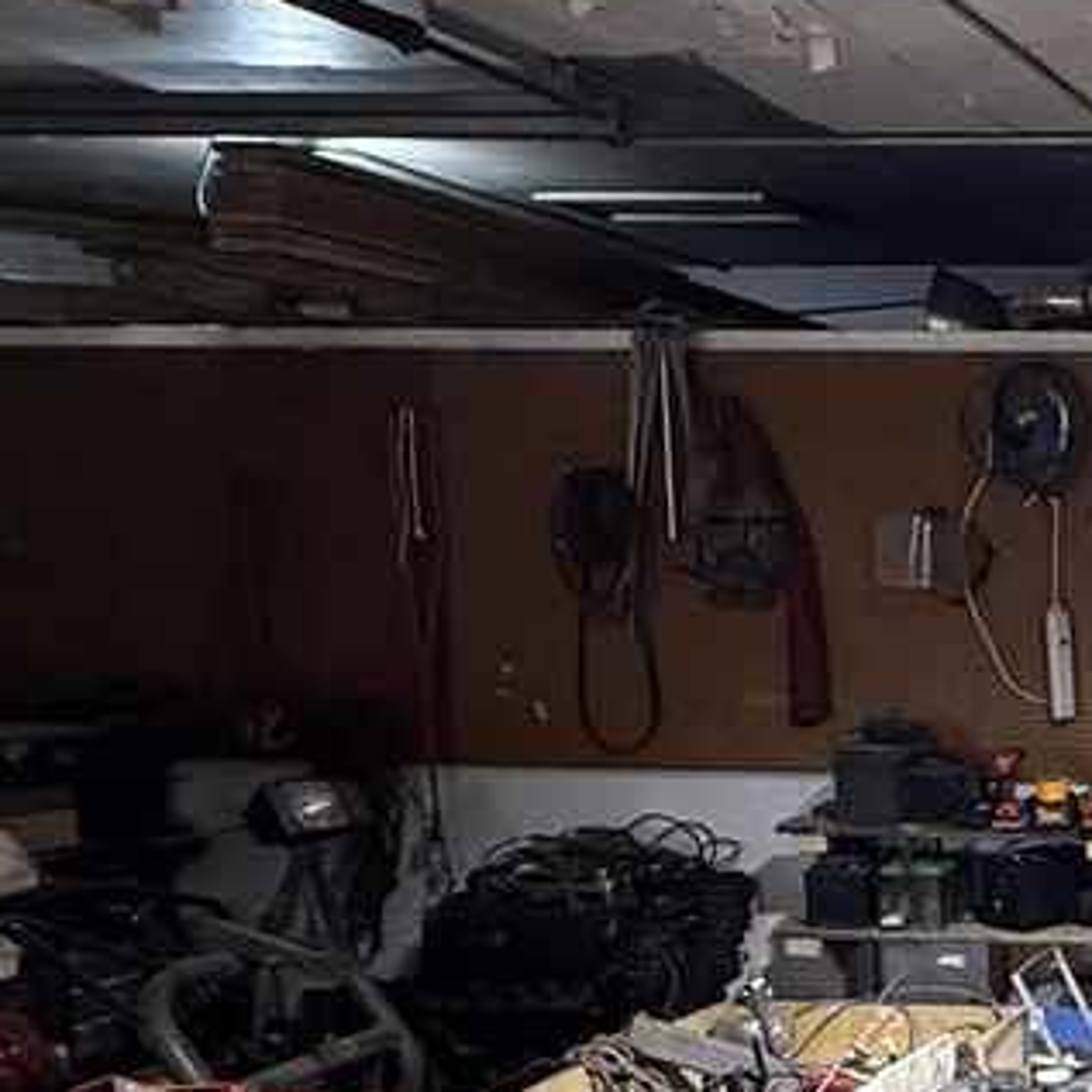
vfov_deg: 33.5
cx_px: 1571
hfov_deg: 26.3
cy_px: 782
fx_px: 1785
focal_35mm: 50
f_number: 2.2
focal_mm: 2.22
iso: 320
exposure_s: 1/60
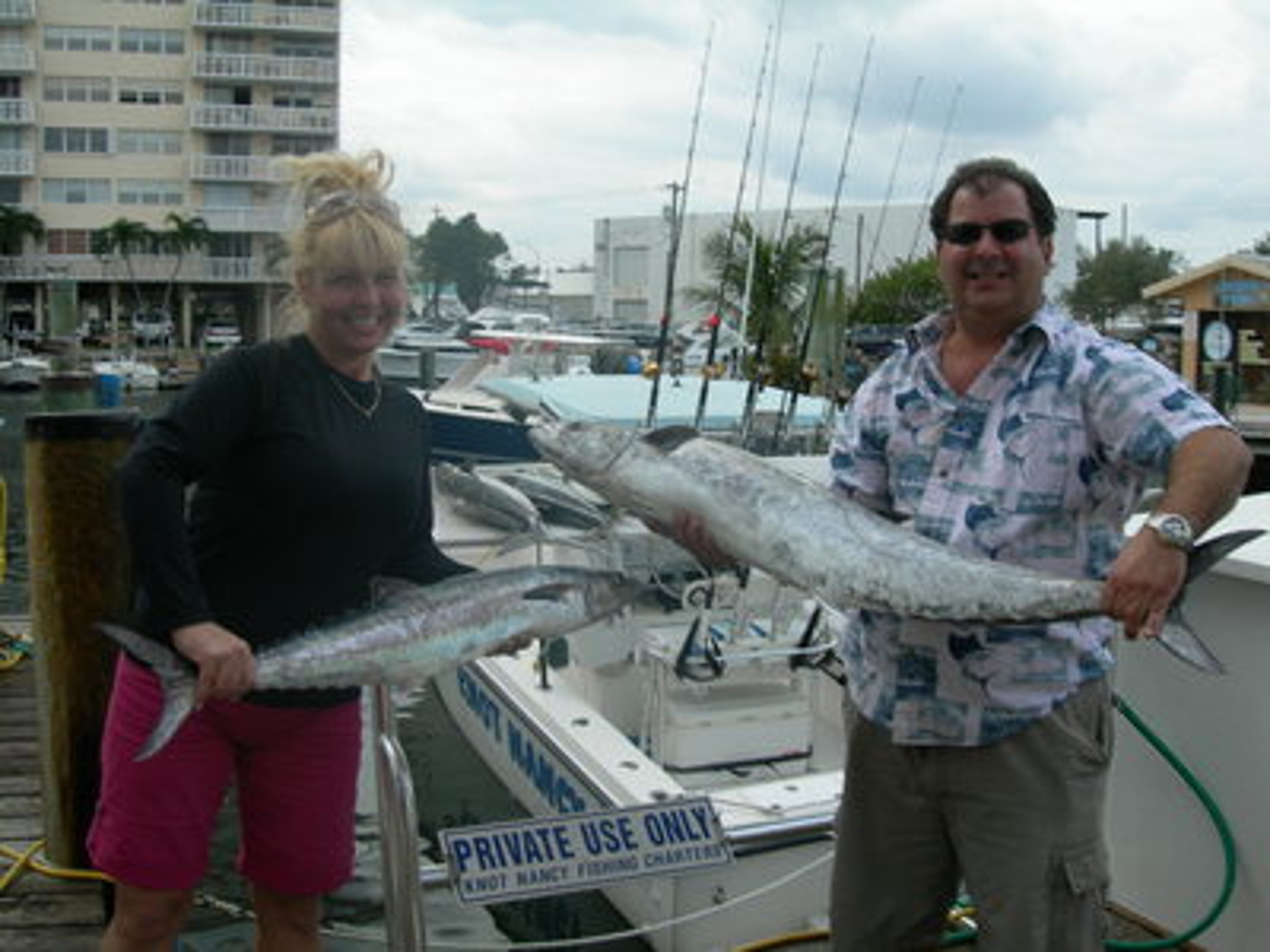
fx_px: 1394
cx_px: 635
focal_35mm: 38
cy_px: 476
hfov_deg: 49.0
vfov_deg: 37.7
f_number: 4.8
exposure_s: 1/250
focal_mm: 7.8
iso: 50
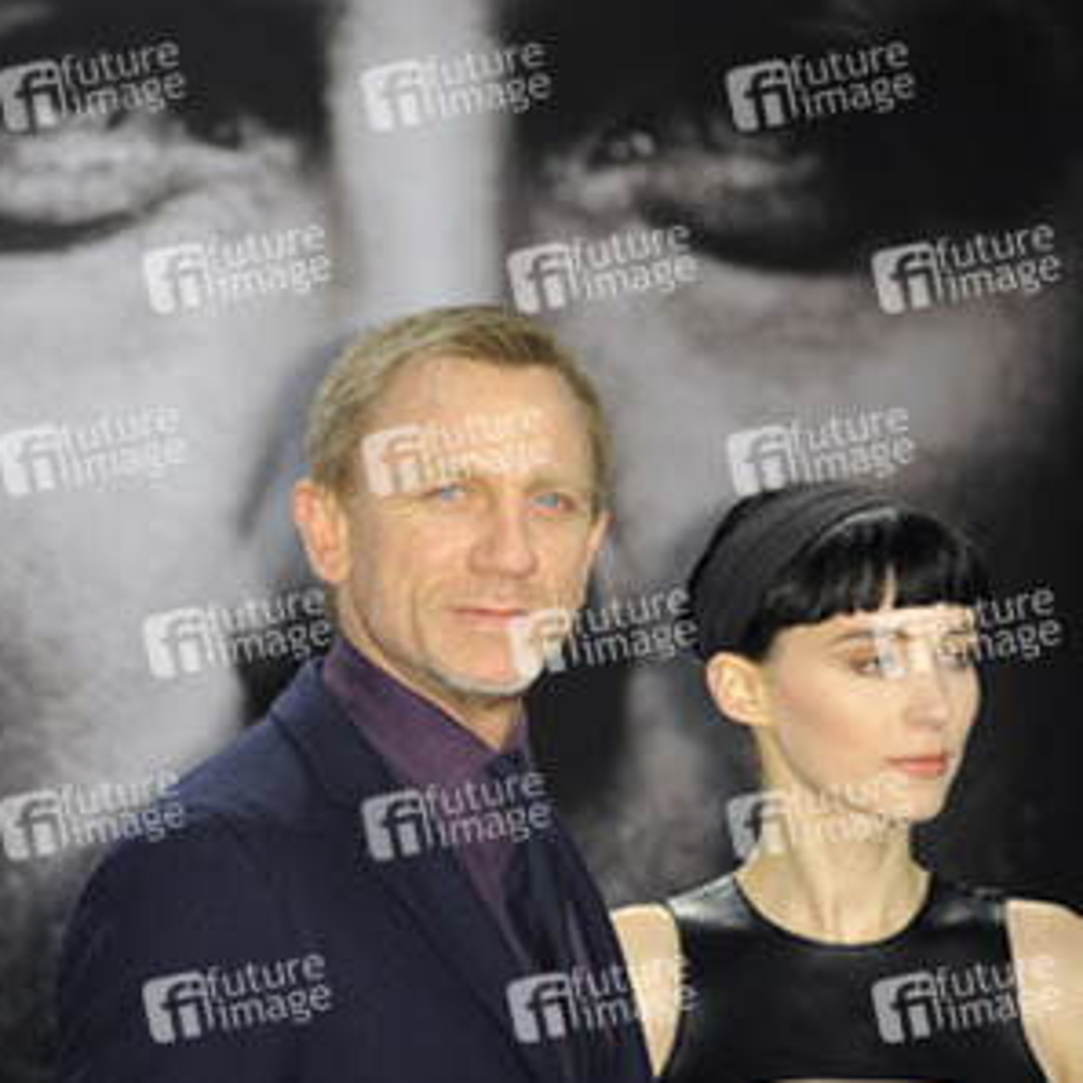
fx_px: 11398
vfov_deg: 5.4
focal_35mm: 322
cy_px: 543
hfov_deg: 5.4
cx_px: 505
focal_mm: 250
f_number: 5.6
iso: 1000
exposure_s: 1/160
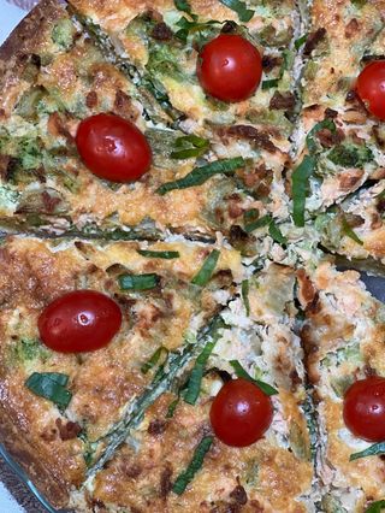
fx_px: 1141
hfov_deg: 19.2
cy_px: 256
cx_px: 192
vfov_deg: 25.3
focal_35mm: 77
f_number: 2.8
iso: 320
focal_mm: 9
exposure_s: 1/33
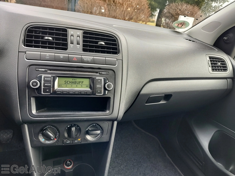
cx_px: 118
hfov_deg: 73.9
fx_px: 156
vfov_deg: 58.9
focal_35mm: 23
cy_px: 88
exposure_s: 1/100
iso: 123
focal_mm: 5.56
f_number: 1.8
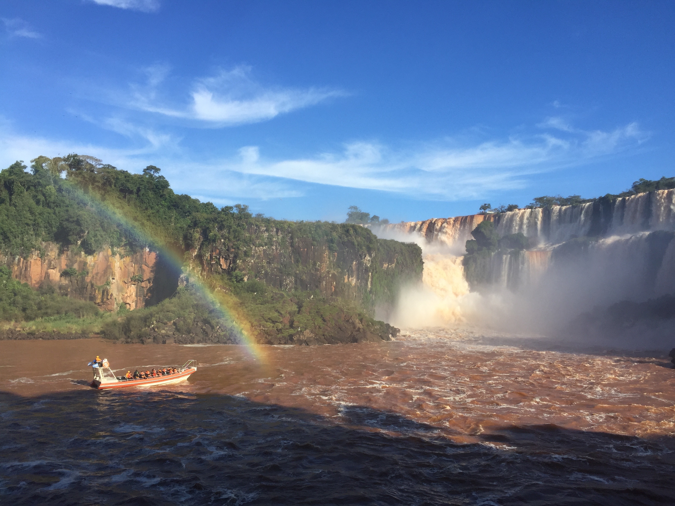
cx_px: 338
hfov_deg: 61.7
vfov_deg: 48.2
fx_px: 565
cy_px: 253
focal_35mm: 29
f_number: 2.2
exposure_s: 1/1721
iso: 32
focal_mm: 4.15
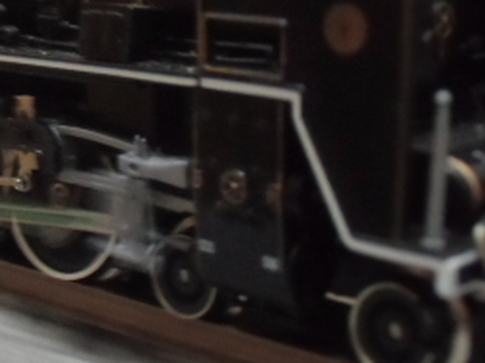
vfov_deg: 15.2
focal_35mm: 97
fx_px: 1358
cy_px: 118
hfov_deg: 19.8
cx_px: 37
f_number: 3.9
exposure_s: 1/15
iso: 800
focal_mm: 6.67
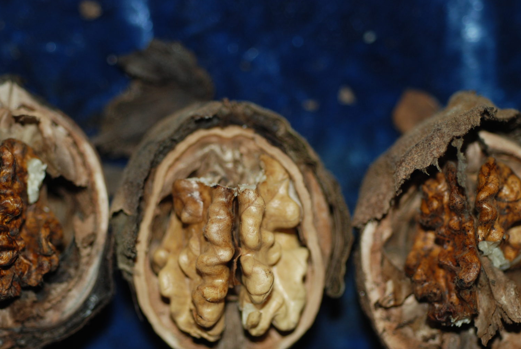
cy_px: 226
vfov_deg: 11.3
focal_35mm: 122
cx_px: 228
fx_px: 1767
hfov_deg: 16.8
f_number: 3.3
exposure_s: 1/60
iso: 160
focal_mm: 60
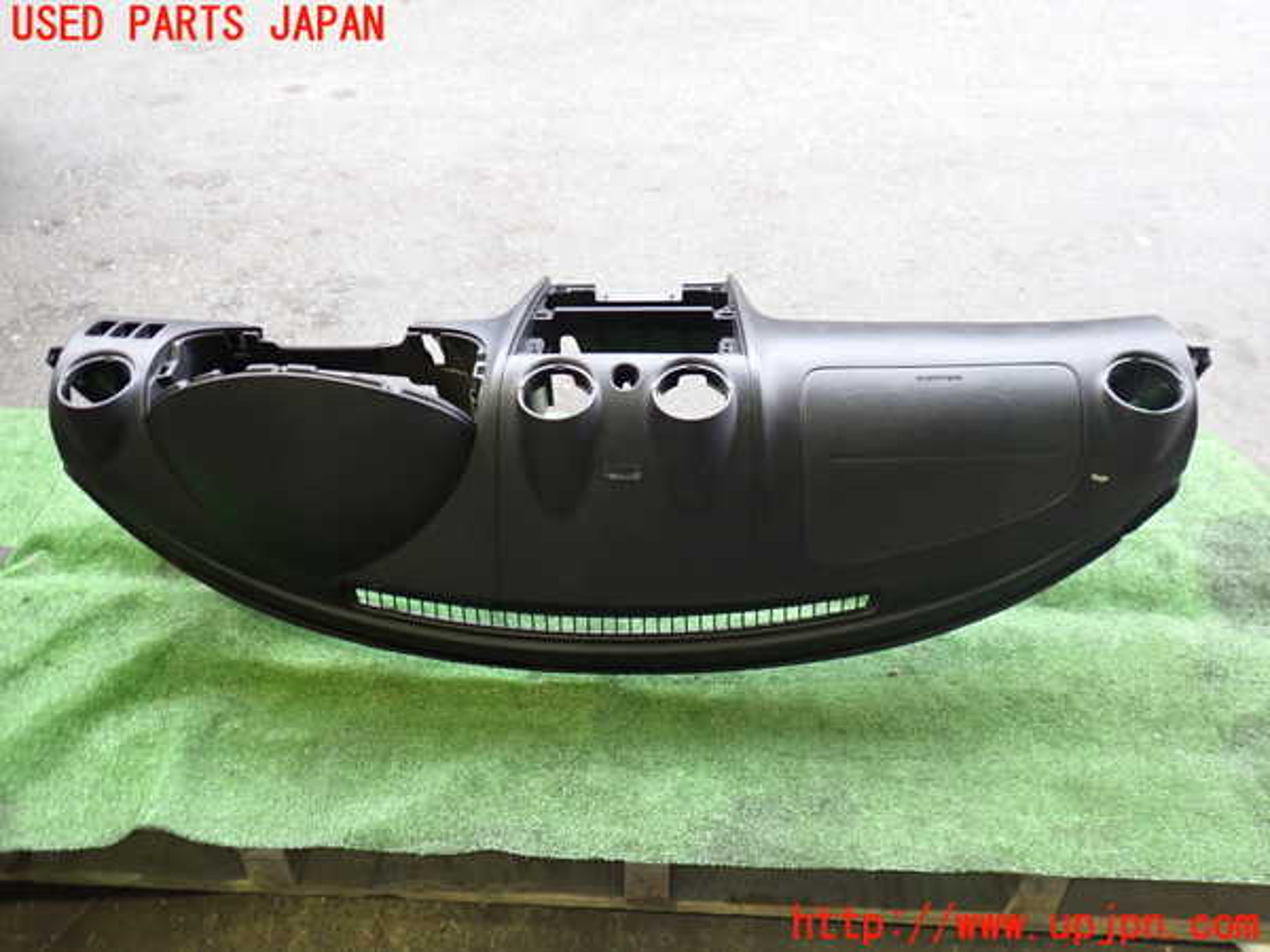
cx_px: 635
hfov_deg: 60.0
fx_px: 1101
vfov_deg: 46.8
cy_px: 476
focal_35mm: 30
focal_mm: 5.4
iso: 320
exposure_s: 1/30
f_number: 2.3
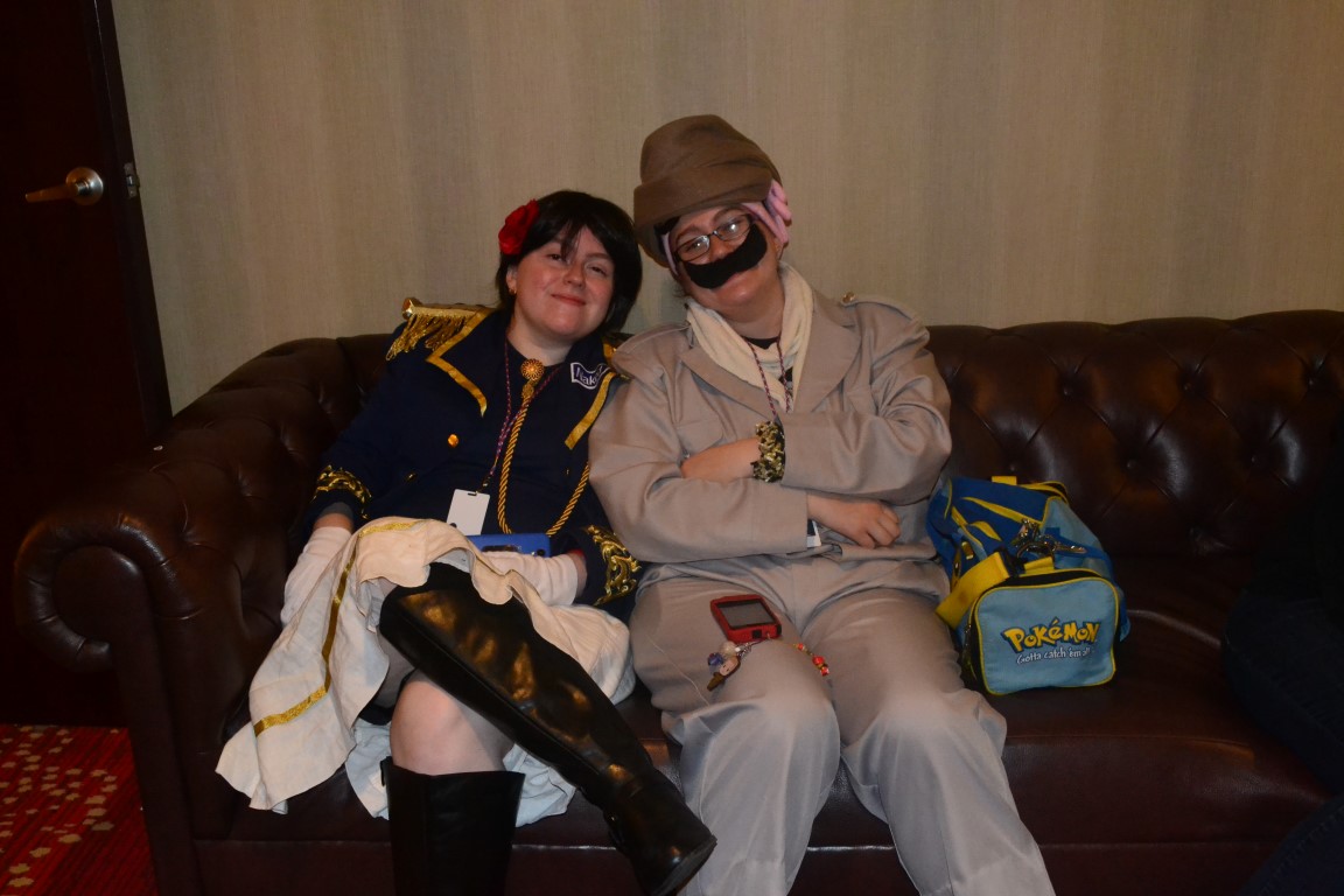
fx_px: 1344
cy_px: 448
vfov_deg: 36.9
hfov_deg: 53.1
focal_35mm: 36
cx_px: 672
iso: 3200
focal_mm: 24
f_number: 7.1
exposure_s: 1/60
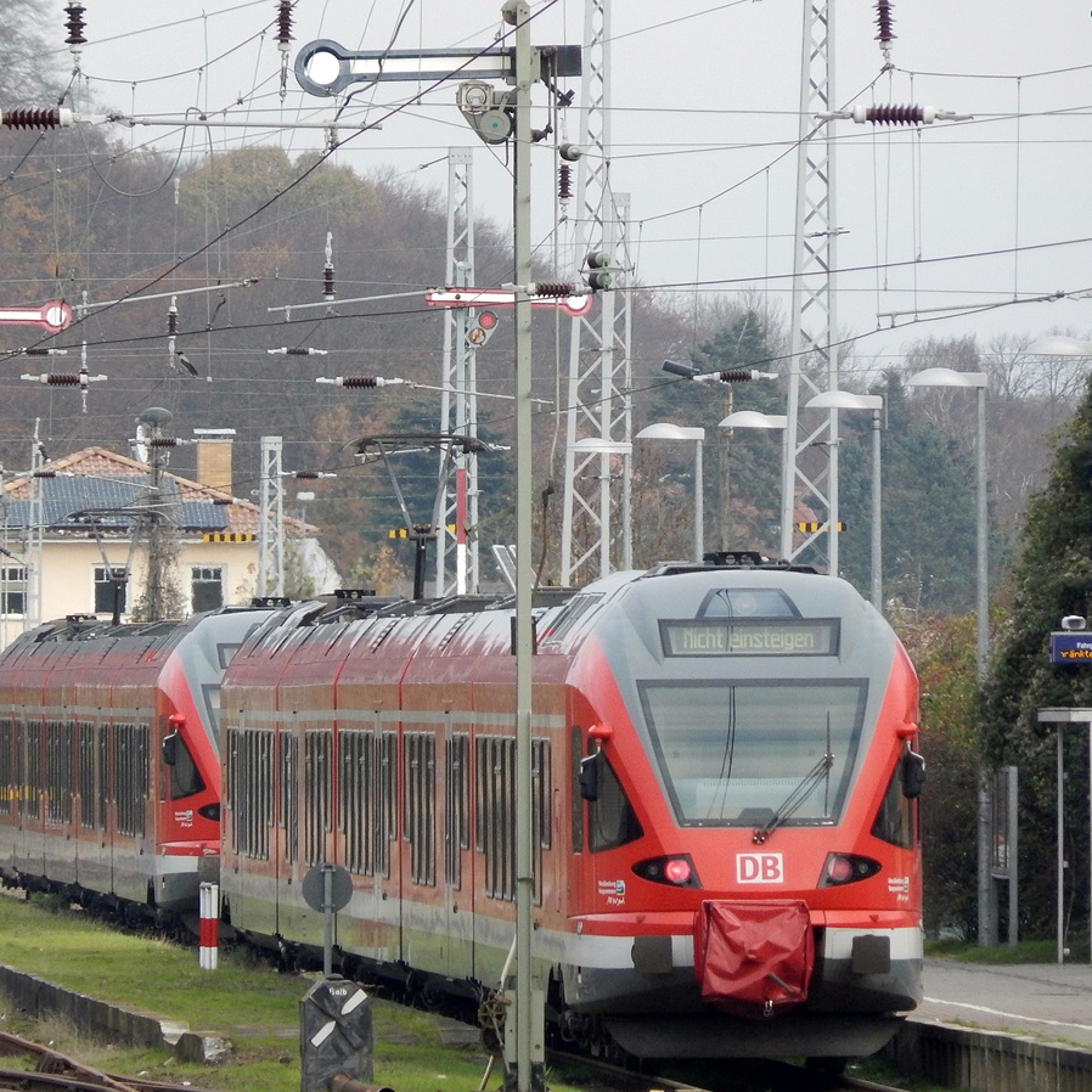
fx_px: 25126
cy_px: 546
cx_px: 472
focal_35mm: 704
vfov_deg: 2.5
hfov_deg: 2.5
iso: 320
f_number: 5.8
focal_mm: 107.1
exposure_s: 1/250
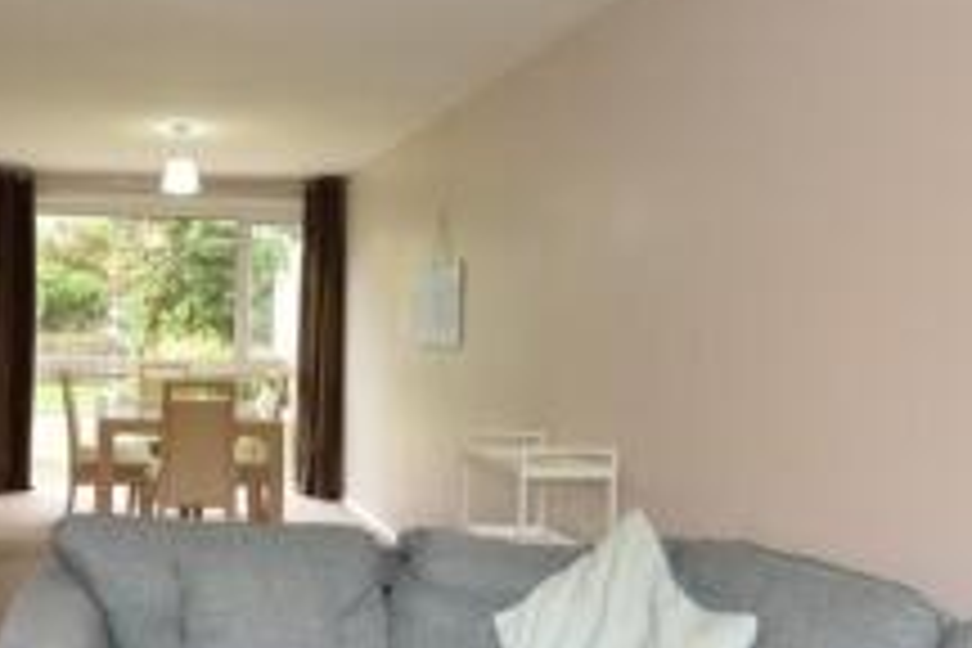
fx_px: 891
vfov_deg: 39.9
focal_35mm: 33
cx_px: 171
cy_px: 358
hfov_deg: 52.8
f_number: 9
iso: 100
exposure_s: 1/2
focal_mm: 10
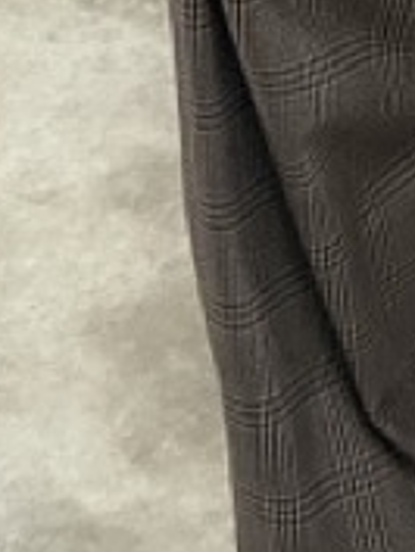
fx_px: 2890
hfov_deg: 8.1
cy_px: -1116
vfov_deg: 8.9
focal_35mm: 181
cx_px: 605
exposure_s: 1/60
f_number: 1.6
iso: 250
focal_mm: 5.1
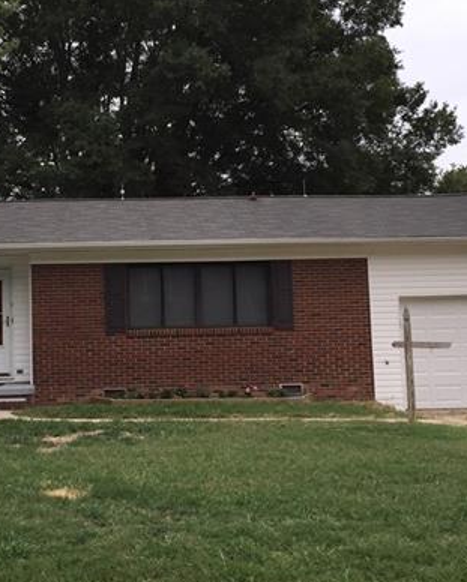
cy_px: 232
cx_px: 125
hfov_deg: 26.9
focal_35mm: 56
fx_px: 966
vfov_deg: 33.4
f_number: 2.2
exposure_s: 1/1464
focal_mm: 4.15
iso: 50
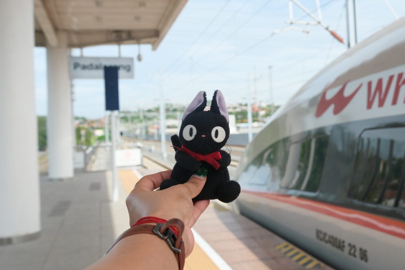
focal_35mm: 43
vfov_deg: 31.2
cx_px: 328
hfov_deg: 43.2
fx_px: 484
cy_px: 117
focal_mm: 16
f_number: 4
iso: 250
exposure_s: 1/340
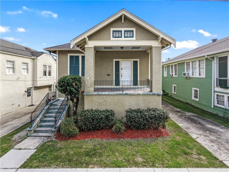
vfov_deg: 78.1
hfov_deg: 94.5
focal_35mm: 16
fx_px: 106
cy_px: 86
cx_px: 114
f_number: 2.2
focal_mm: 3.05
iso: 230
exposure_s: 1/1000
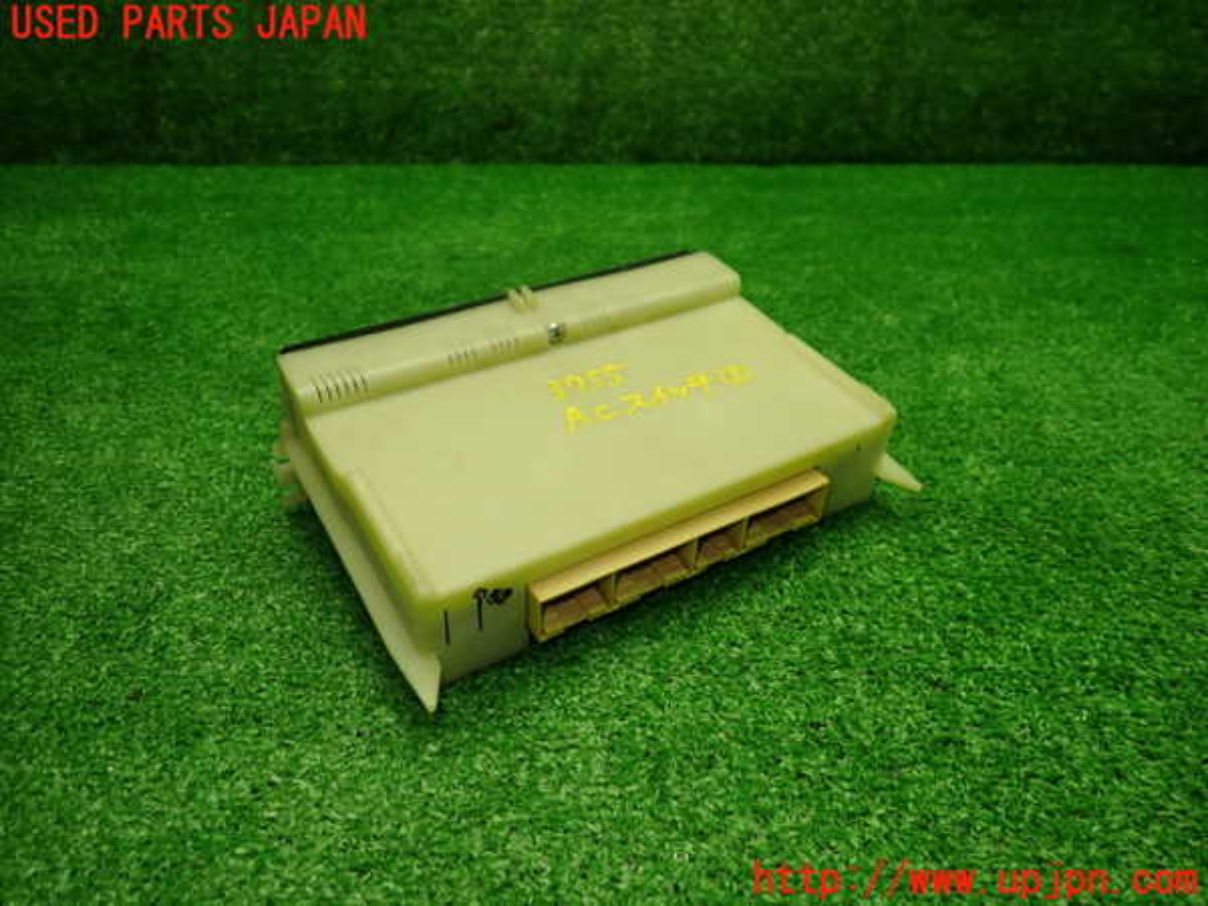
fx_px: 872
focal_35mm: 25
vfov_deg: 54.9
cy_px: 453
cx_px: 604
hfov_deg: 69.4
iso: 160
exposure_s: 1/60
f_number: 2
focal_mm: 4.5
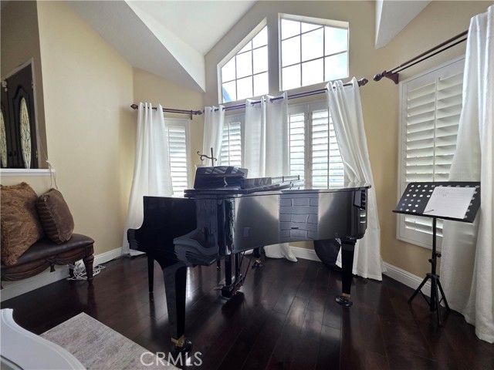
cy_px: 185
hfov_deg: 106.2
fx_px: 186
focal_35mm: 13
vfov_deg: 89.9
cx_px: 247
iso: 200
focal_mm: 2.2
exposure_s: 1/359
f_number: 1.9
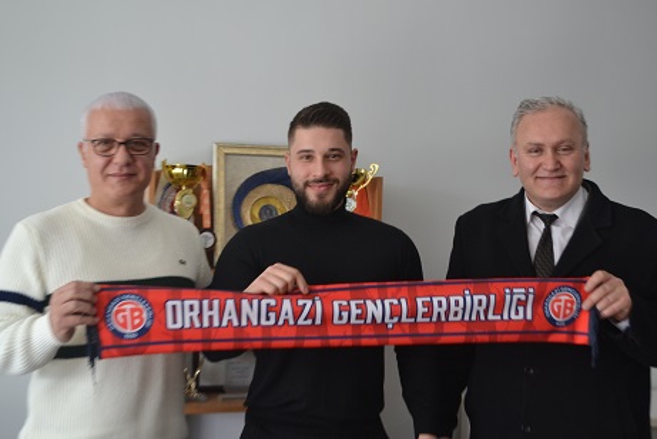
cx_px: 328
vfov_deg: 28.1
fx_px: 877
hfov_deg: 41.1
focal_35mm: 48
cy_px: 220
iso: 560
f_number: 4.8
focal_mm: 32
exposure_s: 1/60
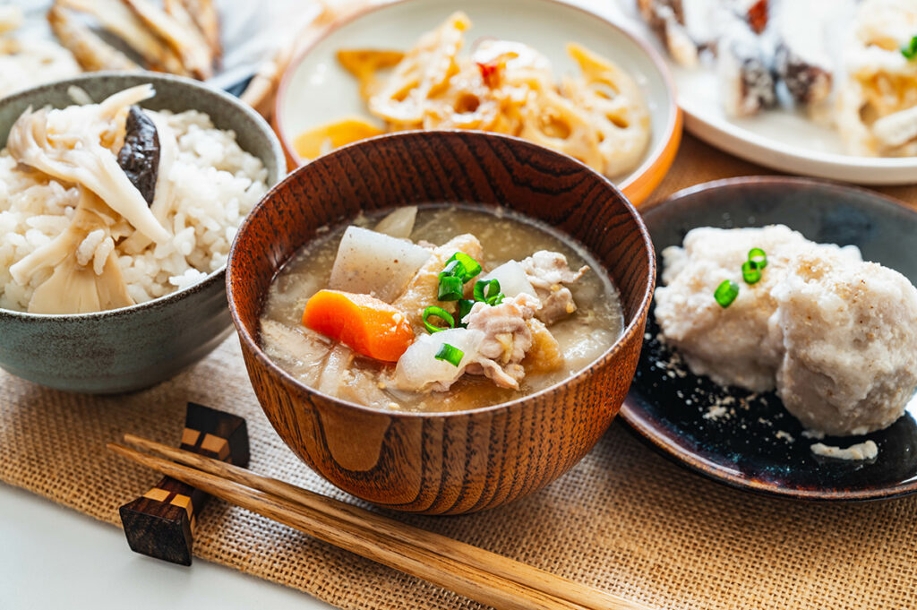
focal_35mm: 63
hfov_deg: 31.9
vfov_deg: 21.5
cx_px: 458
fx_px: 1603
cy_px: 305
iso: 160
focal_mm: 63
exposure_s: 1/1.67
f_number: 6.3
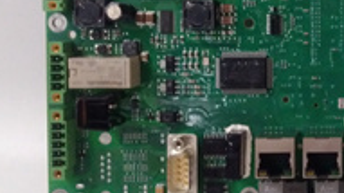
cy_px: 23
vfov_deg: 15.5
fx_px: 702
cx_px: 425
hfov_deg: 24.6
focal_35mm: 77
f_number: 2
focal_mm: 3.79
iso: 501
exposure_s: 1/33
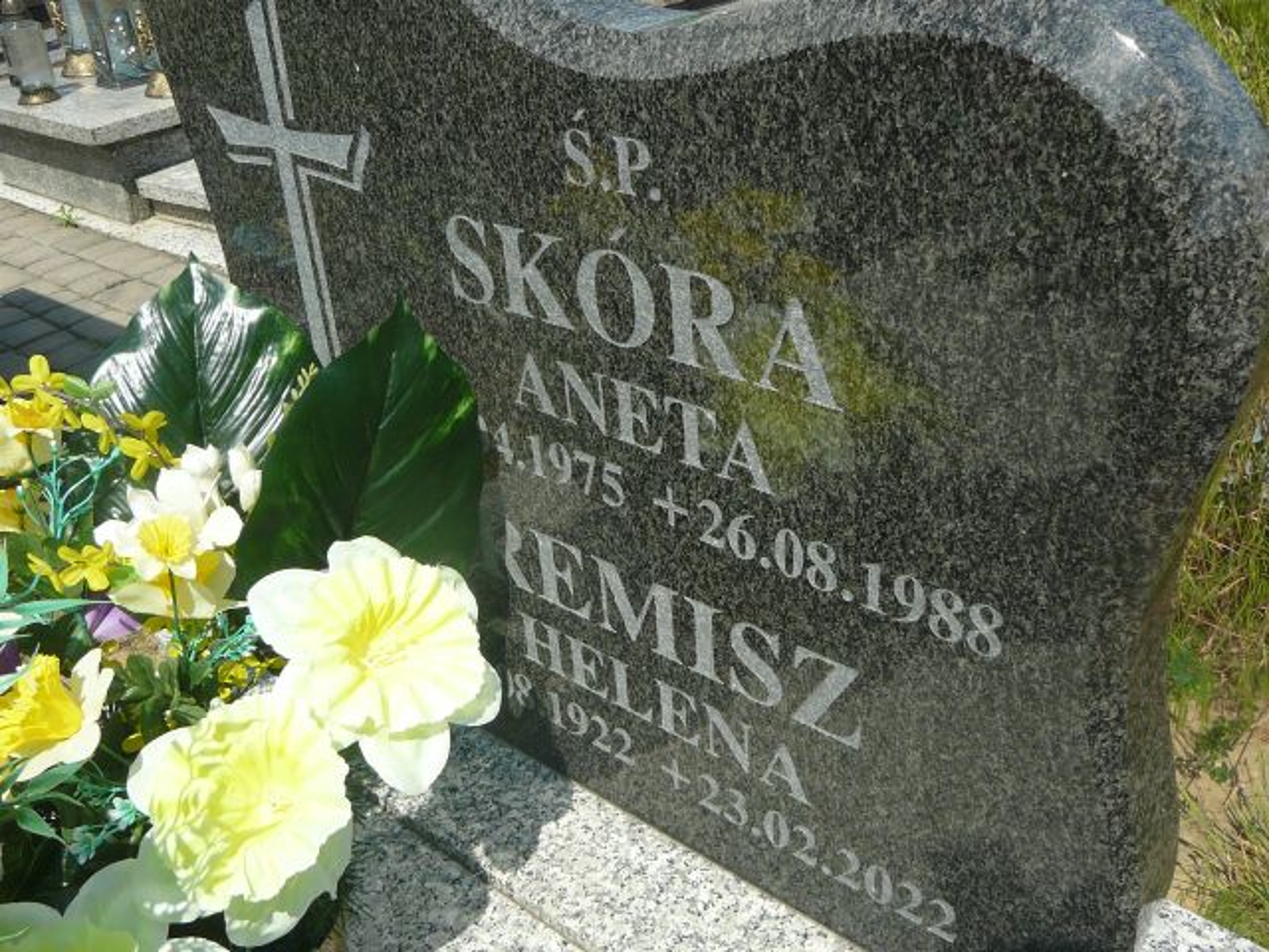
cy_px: 476
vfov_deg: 40.7
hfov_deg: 52.6
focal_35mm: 35
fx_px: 1283
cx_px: 634
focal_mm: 5.2
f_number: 5
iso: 80
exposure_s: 1/500
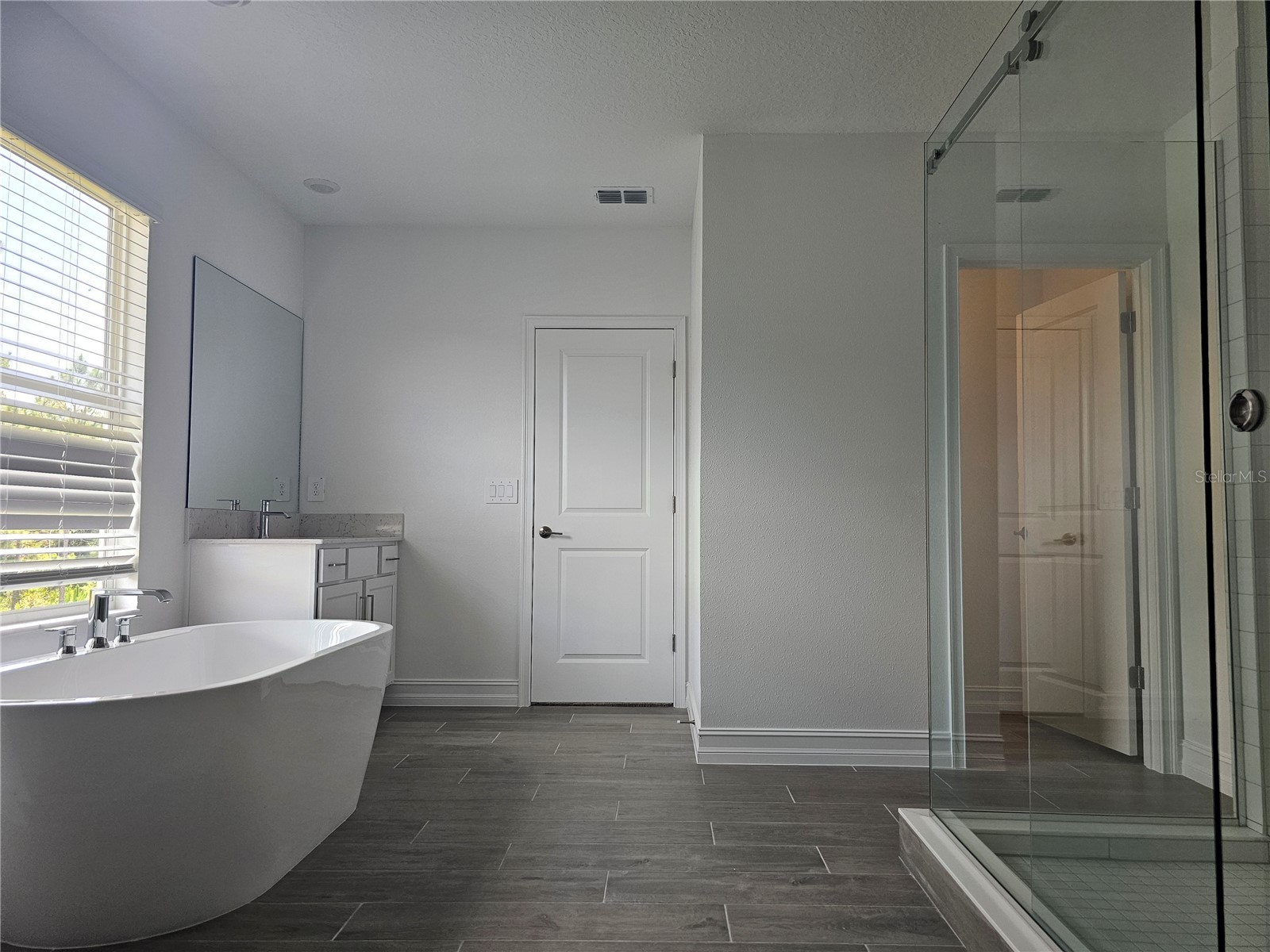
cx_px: 635
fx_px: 844
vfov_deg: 58.9
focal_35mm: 23
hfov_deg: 73.9
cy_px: 476
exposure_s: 1/207
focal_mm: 6.3
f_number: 1.7
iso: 200
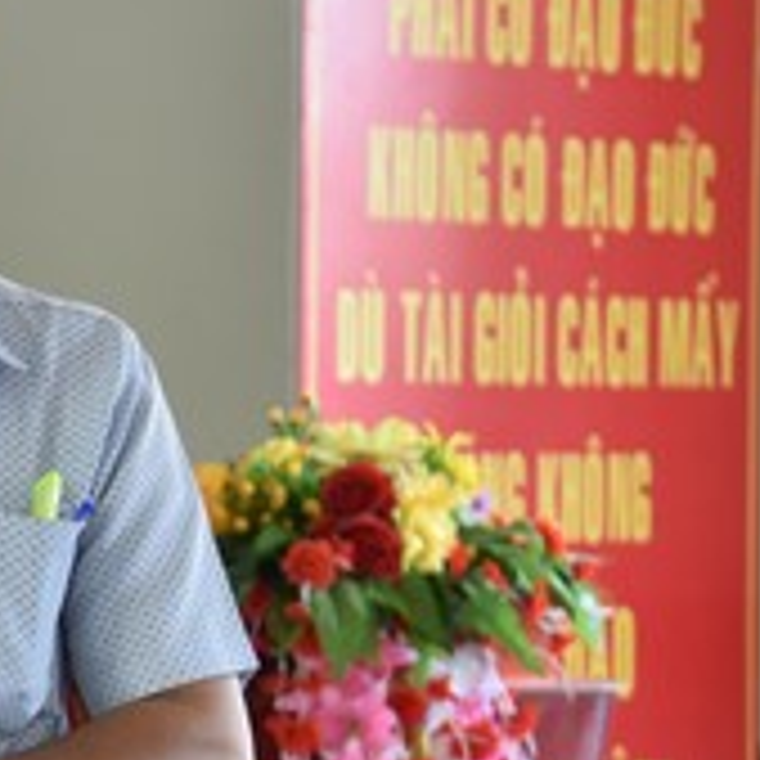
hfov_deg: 9.4
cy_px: 504
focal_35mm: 180
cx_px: -459
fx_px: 4471
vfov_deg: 9.7
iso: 640
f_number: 4
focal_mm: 55
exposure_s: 1/60
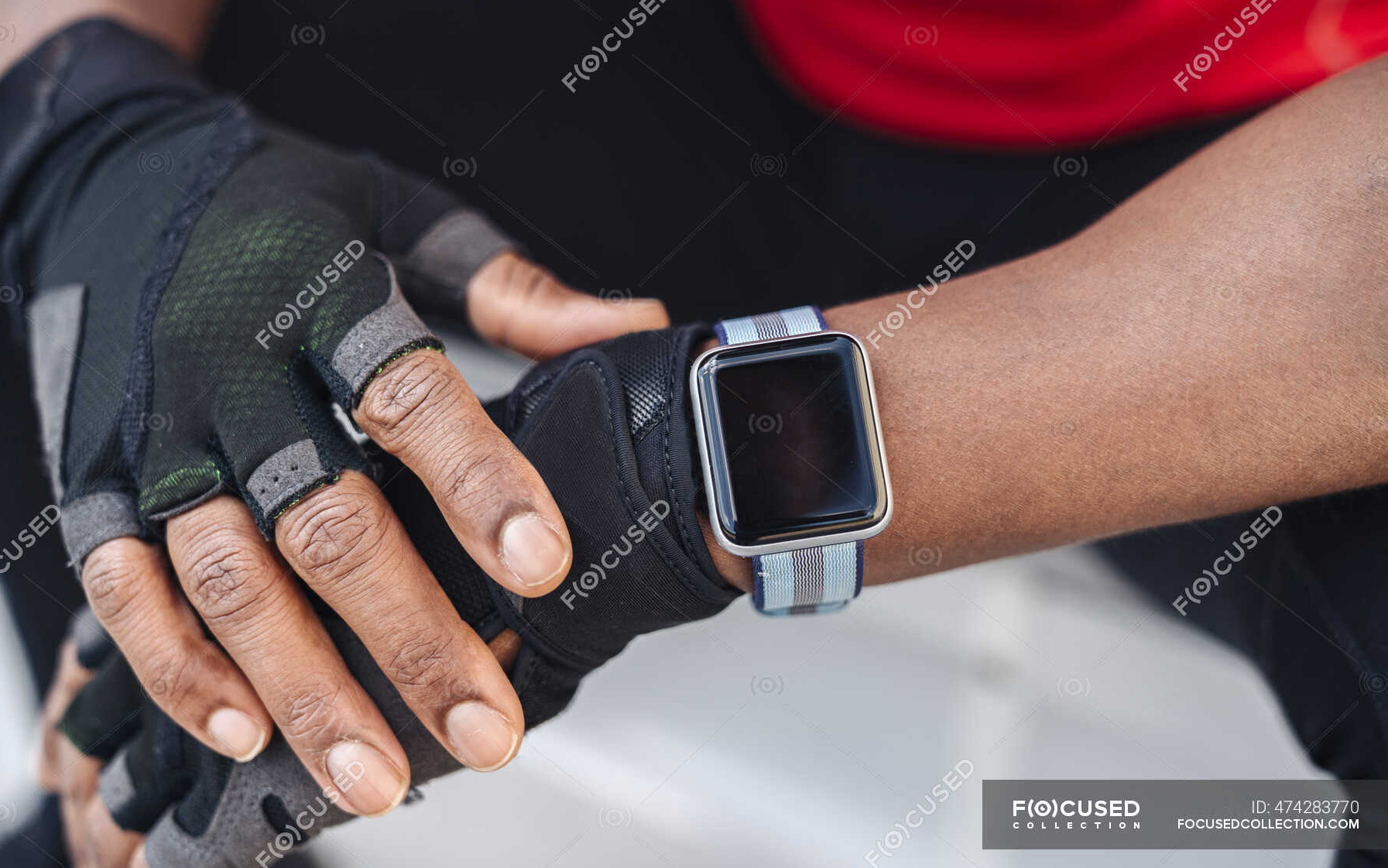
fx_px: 1665
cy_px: 431
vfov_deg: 29.2
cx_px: 693
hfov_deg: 45.3
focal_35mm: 44
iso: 200
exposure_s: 1/400
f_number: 2.8
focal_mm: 43
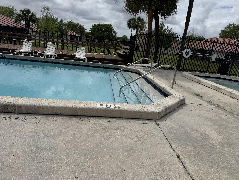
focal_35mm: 24
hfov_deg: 71.6
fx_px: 166
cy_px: 90
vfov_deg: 56.8
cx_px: 120
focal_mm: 6.76
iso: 100
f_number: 1.78
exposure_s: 1/12346
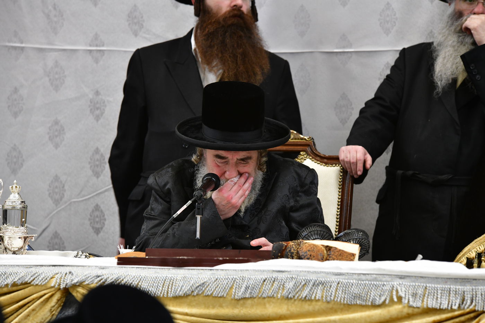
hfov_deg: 10.3
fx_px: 2694
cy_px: 162
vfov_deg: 6.9
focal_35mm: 200
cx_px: 242
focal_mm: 200
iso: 2500
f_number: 5.6
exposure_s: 1/100
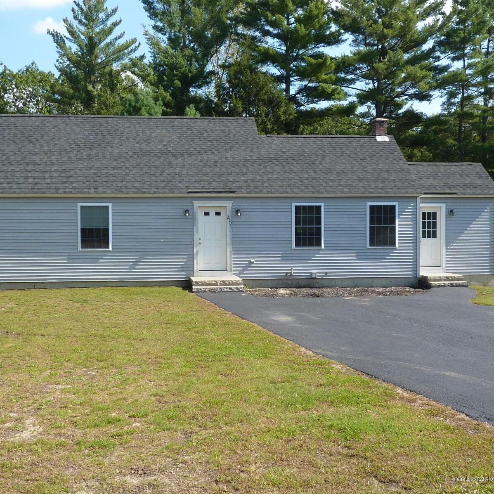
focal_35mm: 39
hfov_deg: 42.7
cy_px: 247
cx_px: 208
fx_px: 630
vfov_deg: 42.8
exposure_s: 1/320
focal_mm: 4.1
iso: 80
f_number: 4
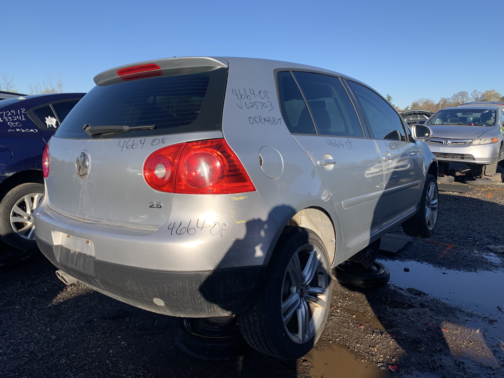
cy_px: 189
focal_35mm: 26
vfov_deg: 53.1
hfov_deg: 67.3
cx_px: 252
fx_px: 379
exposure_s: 1/1468
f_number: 1.8
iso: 25
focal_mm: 4.25
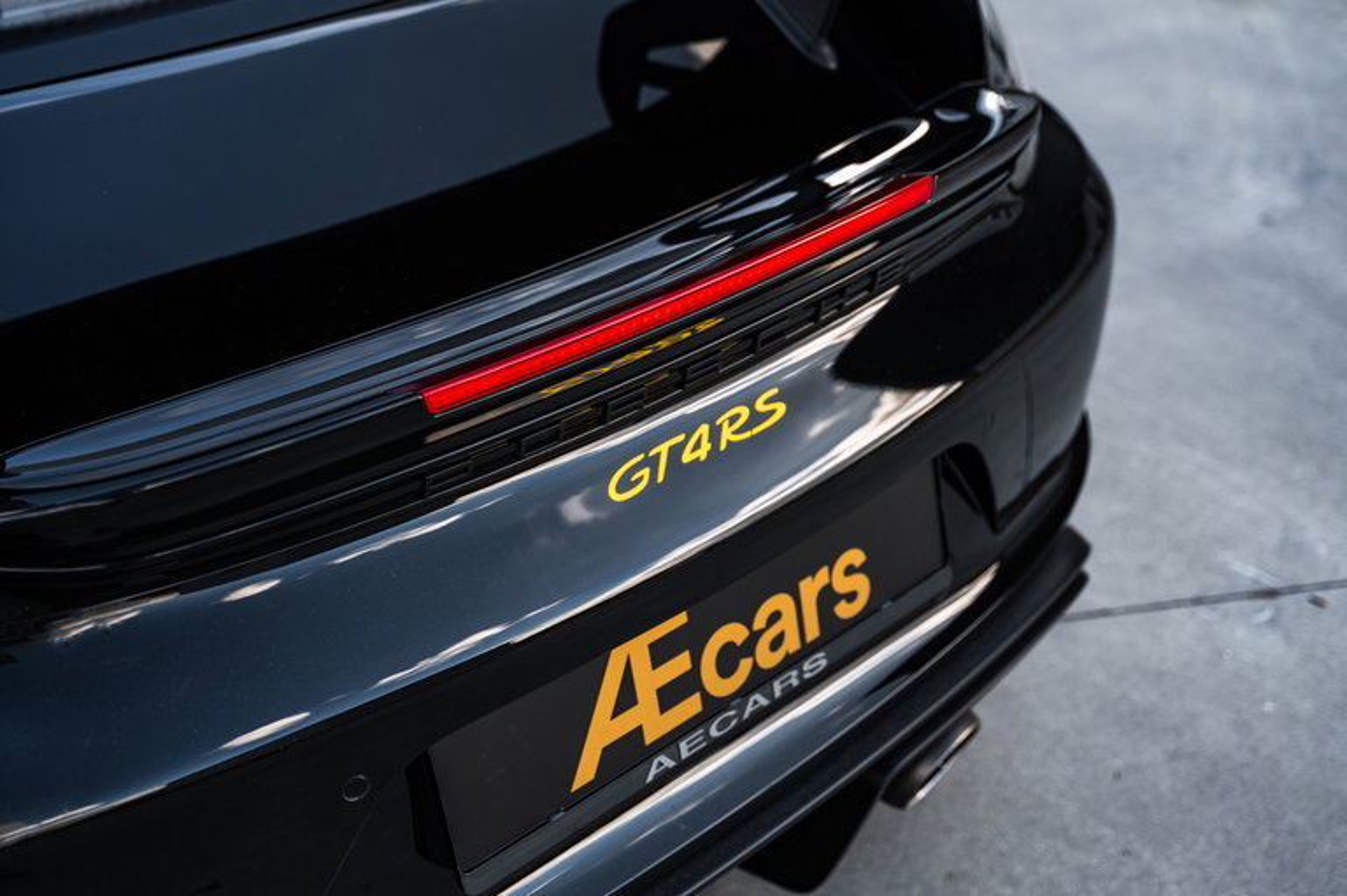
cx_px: 674
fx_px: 1608
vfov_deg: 31.1
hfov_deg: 45.5
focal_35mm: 43
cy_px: 448
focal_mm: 43
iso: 250
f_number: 2.8
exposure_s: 1/200
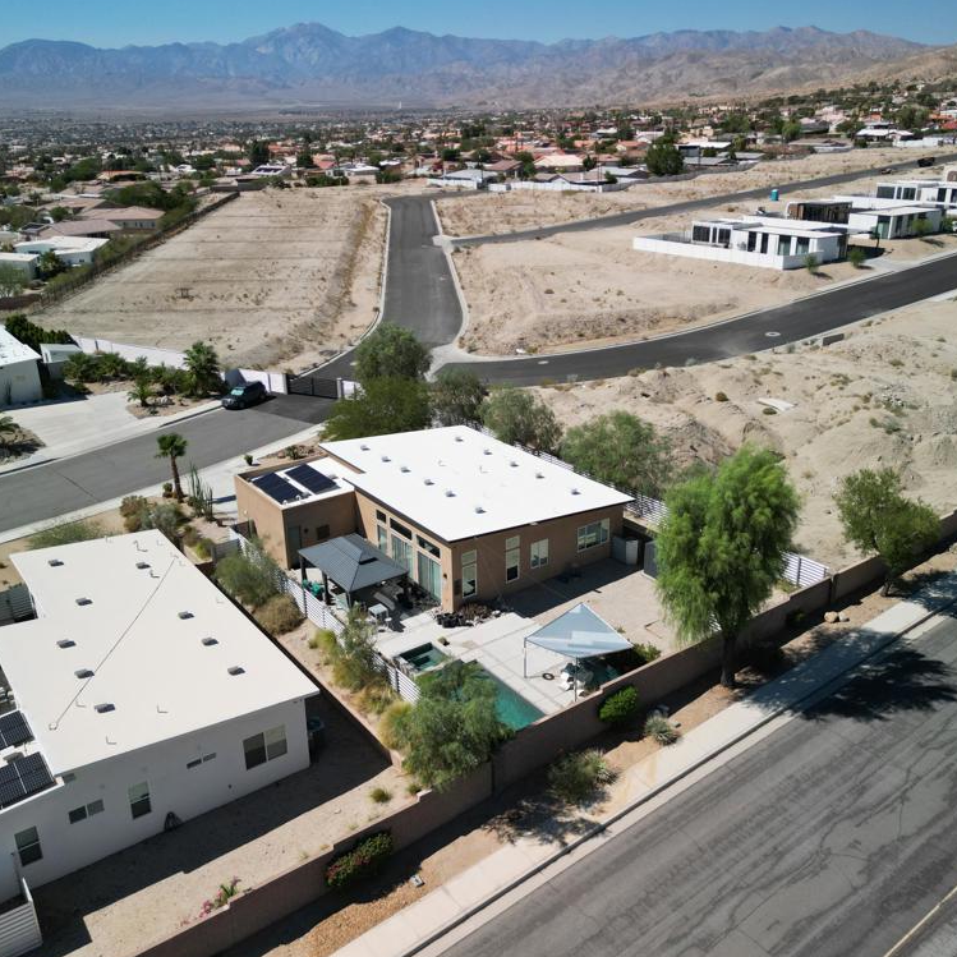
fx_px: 907
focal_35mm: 29
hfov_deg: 55.6
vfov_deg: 55.6
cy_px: 477
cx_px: 503
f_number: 1.7
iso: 200
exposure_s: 1/725
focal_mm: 6.72
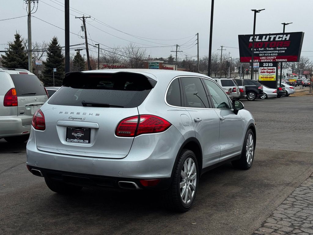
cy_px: 118
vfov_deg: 30.3
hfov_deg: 39.7
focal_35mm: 48
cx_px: 156
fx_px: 434
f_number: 1.78
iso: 64
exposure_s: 1/2252
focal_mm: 6.76
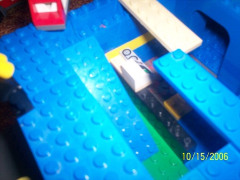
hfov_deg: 51.4
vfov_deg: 39.7
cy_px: 90
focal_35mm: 36
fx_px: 250
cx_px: 120
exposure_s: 1/60
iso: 140
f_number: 4.5
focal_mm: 6
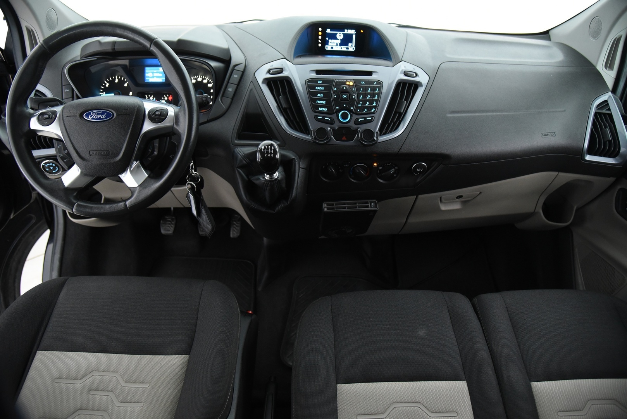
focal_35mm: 24
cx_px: 314
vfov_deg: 53.2
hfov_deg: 73.7
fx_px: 418
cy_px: 210
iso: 4000
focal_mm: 24
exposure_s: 1/20
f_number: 4
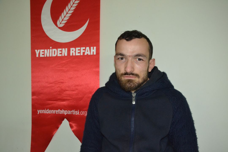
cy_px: 76
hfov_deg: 57.2
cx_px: 114
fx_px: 209
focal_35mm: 33
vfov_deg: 40.0
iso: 1800
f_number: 3.8
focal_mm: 22
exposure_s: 1/60
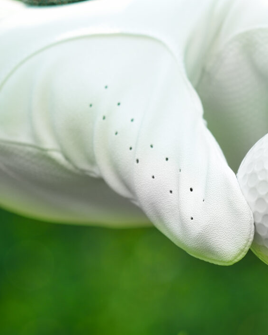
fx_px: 2022
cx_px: 375
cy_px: 120
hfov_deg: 7.5
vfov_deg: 9.5
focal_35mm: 204
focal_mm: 60
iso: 100
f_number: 4
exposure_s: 1/250
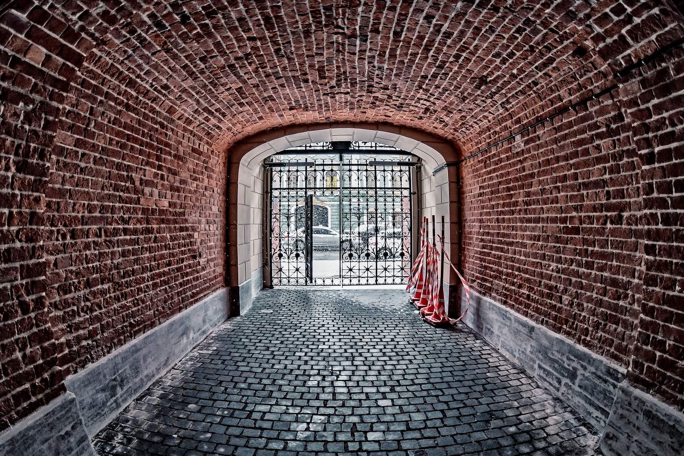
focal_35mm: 15
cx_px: 342
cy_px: 228
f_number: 3.5
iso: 400
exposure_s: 1/60
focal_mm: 10
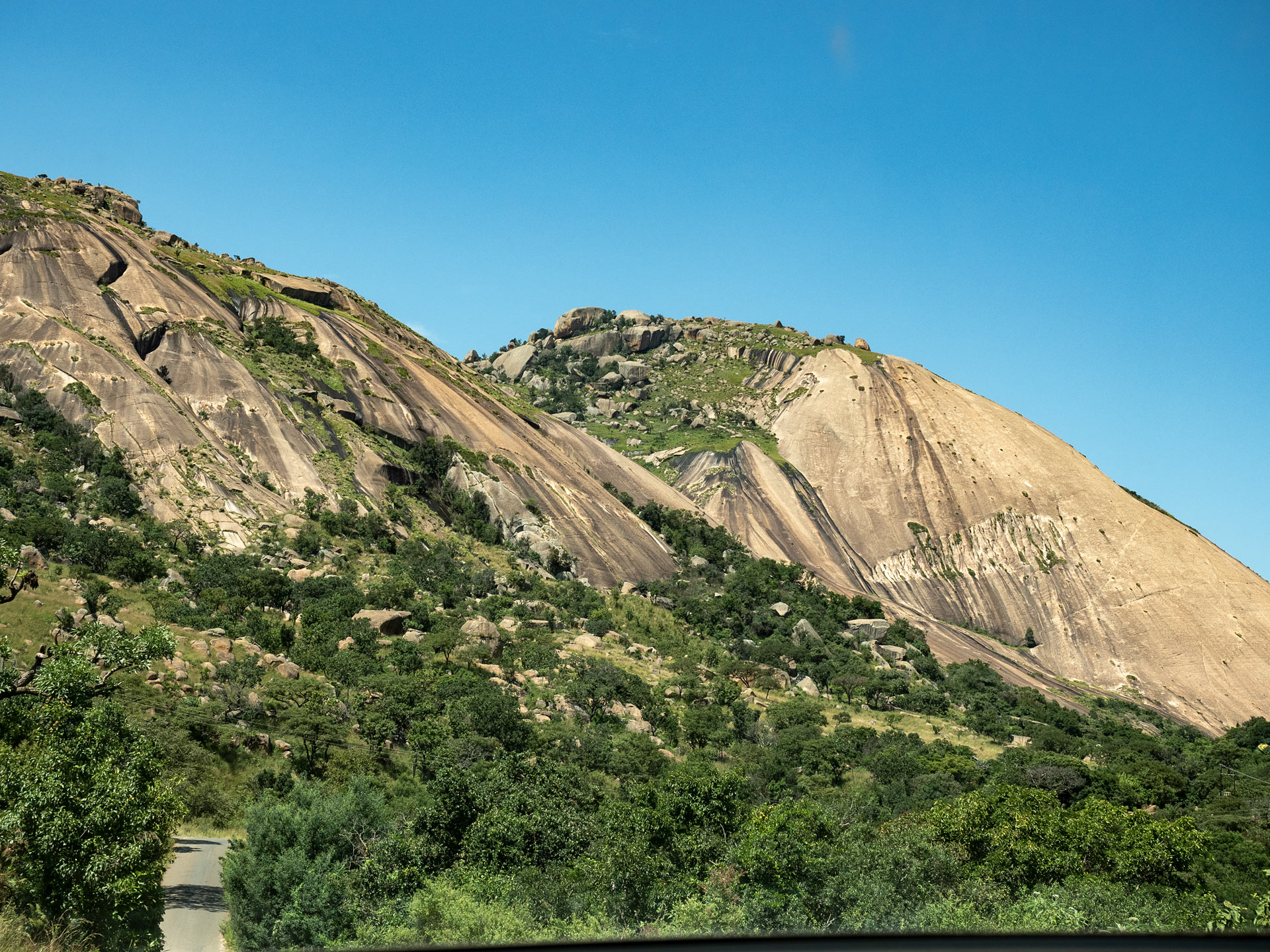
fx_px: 1908
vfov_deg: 28.0
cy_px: 476
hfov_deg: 36.8
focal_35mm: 52
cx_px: 635
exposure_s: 1/800
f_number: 5.6
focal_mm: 26
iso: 200
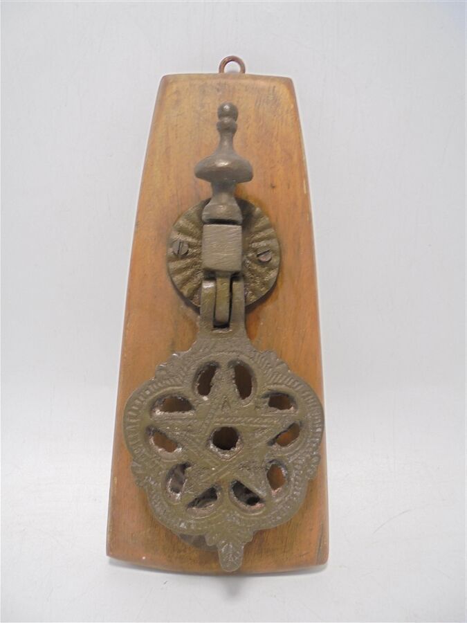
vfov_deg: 67.3
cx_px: 234
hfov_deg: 53.1
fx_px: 468
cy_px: 312
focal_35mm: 26
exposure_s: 1/30
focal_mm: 4.6
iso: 100
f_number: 3.5
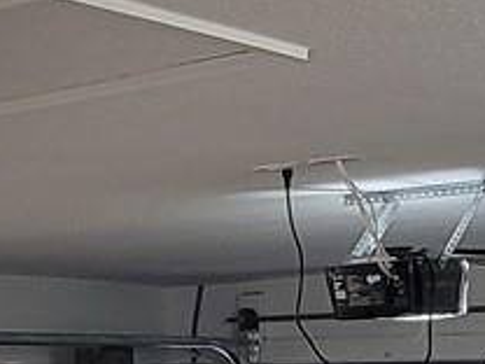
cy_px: 310
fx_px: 1401
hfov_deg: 18.4
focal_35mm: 100
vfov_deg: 14.7
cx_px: -138
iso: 200
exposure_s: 1/60
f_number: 2.2
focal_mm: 2.2
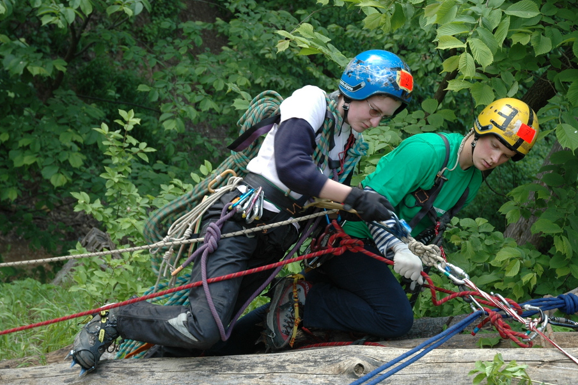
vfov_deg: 20.0
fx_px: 1091
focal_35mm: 68
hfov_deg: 29.7
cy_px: 186
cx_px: 302
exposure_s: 1/125
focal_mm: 40
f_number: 4.5
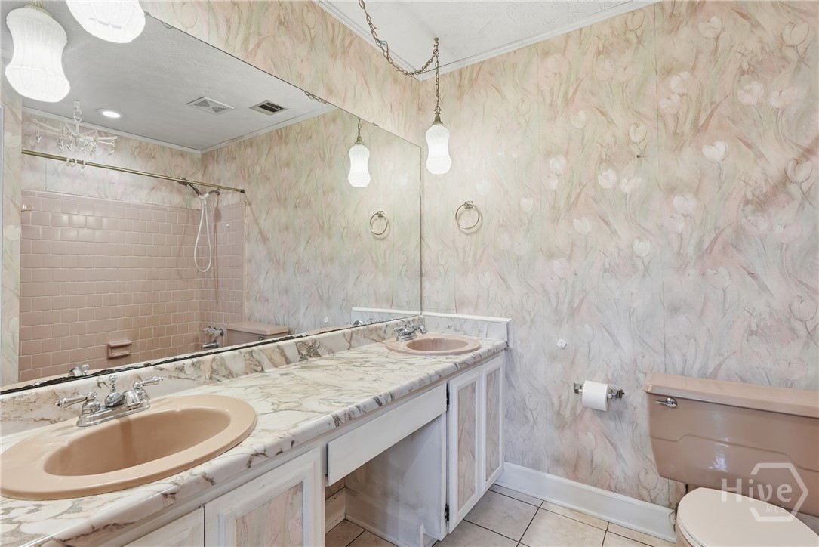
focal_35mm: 16
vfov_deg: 73.8
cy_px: 274
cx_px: 410
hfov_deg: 96.7
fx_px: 364
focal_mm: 16
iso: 320
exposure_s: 1/160
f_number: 9
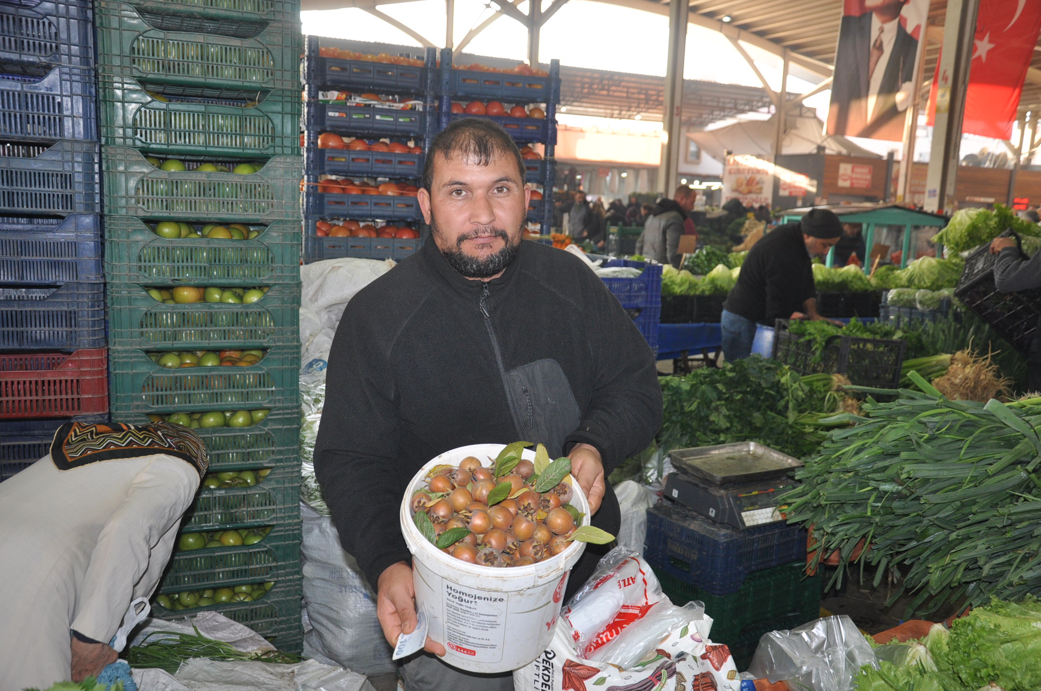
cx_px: 520
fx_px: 953
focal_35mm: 33
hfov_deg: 57.3
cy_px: 346
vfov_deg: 39.9
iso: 450
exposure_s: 1/125
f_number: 3.8
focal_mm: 22
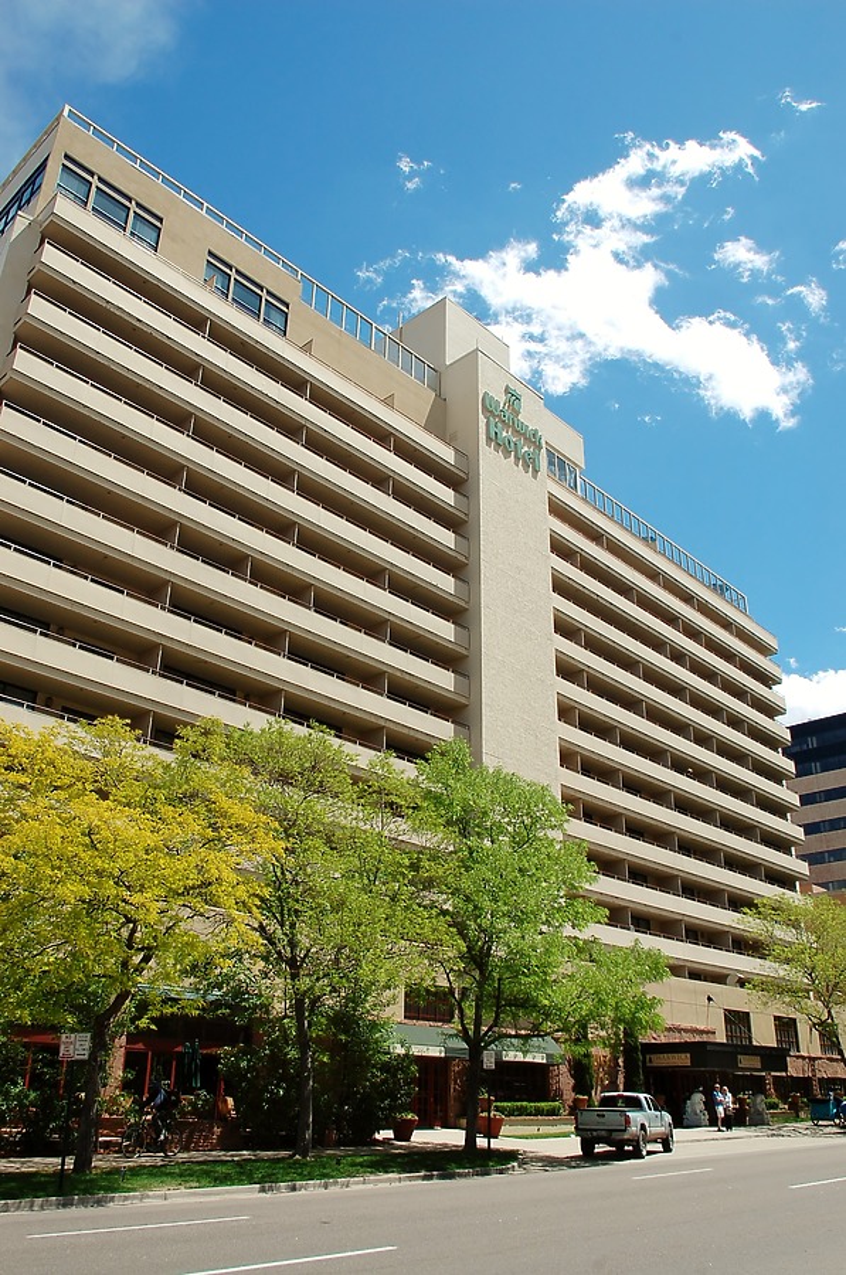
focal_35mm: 27
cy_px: 638
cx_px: 423
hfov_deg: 47.8
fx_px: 955
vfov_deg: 67.5
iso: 200
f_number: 10
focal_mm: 18
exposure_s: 1/250
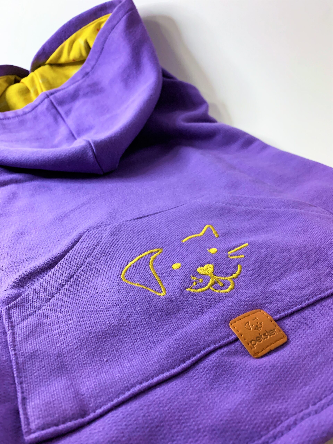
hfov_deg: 53.1
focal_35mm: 26
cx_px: 166
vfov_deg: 67.3
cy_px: 222
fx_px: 333
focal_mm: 4.25
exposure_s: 1/60
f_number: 1.8
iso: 250
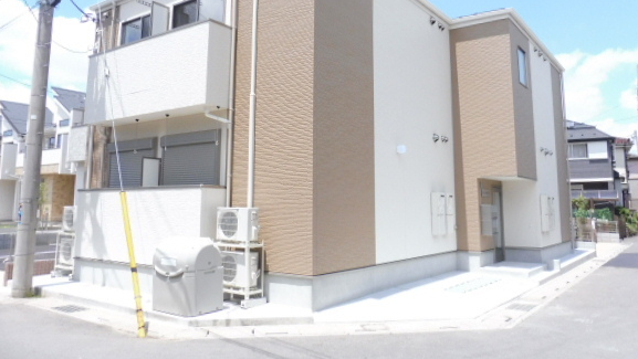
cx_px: 326
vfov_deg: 39.8
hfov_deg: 66.0
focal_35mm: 29
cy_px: 122
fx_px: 491
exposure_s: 1/2000
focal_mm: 4.3
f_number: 3.3
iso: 200
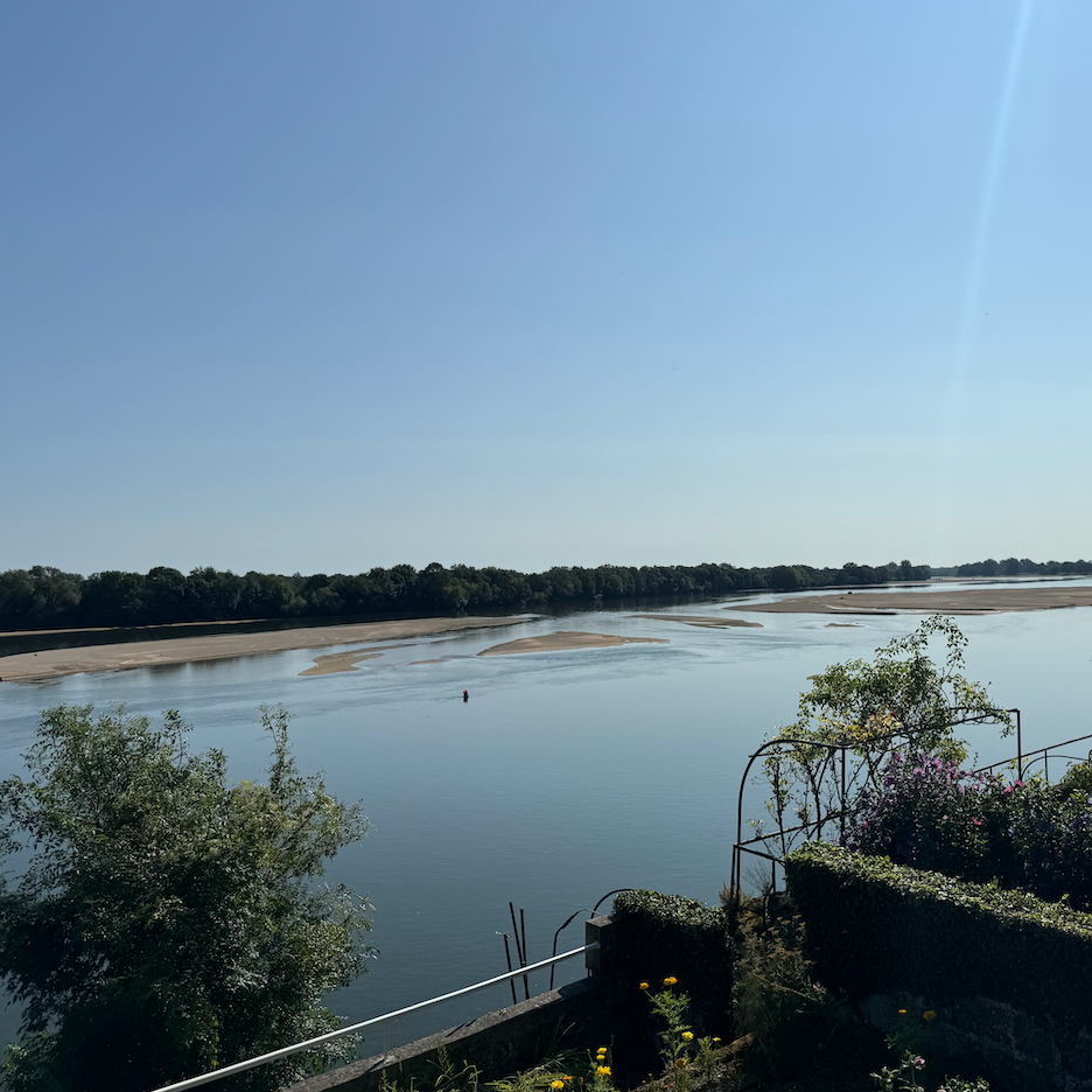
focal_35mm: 29
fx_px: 1035
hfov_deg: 54.8
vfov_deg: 55.6
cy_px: 540
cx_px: 701
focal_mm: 6.76
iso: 80
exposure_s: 1/20000
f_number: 1.78
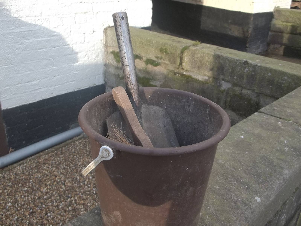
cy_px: 113
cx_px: 150
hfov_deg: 55.4
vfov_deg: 42.9
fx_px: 287
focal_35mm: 33
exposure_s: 1/80
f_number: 3.3
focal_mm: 5.9
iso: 80
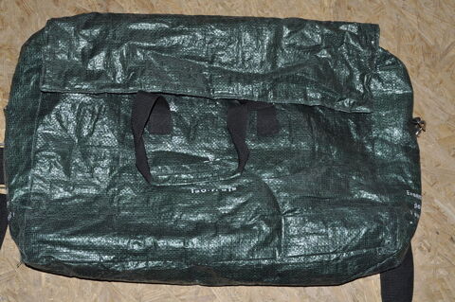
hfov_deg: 41.2
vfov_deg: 28.0
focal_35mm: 48
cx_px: 228
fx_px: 606
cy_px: 151
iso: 200
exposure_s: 1/200
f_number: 13
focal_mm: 32
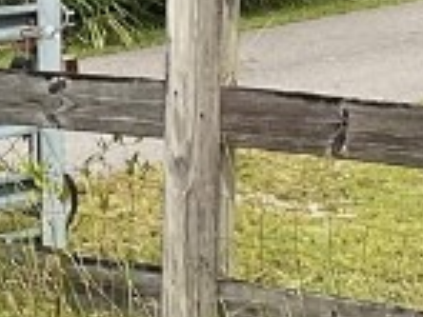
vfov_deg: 7.3
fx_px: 2444
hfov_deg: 9.8
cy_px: -160
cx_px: -11
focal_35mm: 200
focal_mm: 3
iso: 16
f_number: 1.8
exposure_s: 1/1534
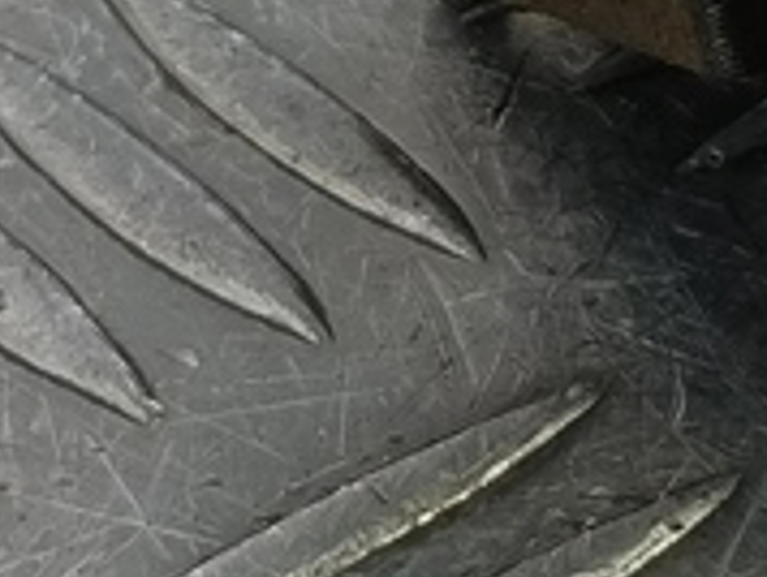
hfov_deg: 14.3
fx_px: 2929
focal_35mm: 132
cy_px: -349
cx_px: 1004
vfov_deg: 10.8
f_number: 1.6
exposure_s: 1/100
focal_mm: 4.11
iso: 127
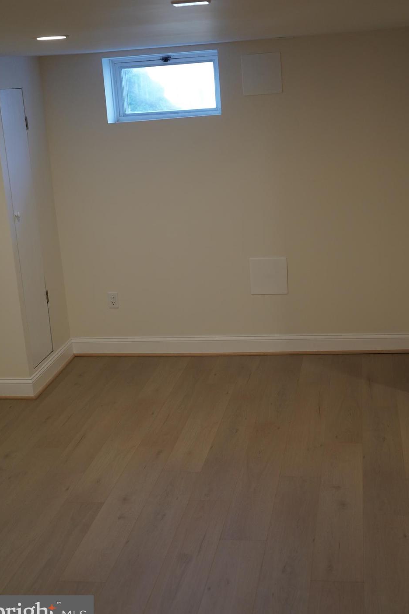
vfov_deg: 43.6
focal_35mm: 45
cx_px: 209
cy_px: 294
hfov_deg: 29.9
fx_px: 767
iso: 1250
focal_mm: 41
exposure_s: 1/160
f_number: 4.5
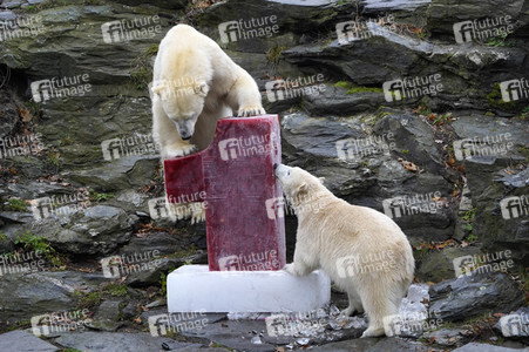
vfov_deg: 6.9
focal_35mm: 200
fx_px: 2937
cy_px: 176
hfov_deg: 10.3
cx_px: 264
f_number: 6.3
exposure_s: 1/400
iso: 1600
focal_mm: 200
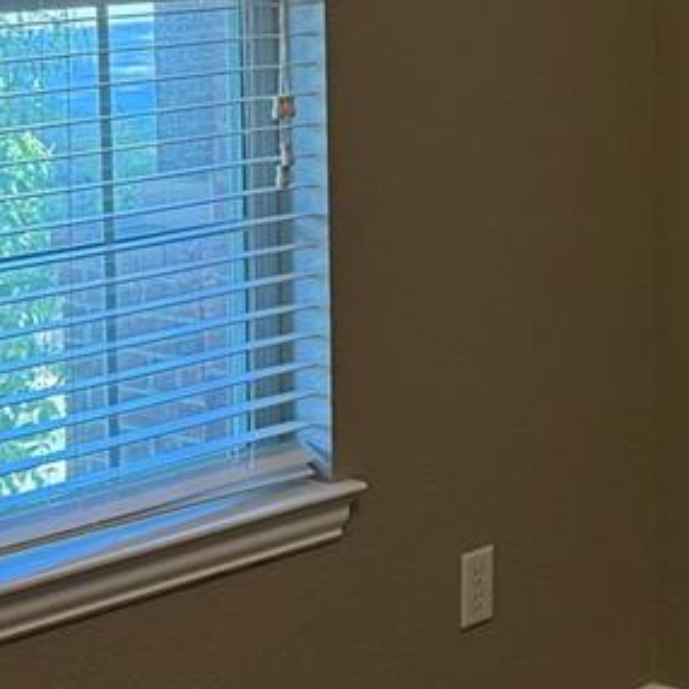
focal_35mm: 114
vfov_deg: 15.1
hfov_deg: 14.9
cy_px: 58
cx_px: 783
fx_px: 2567
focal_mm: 6.76
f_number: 1.78
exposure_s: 1/60
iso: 200
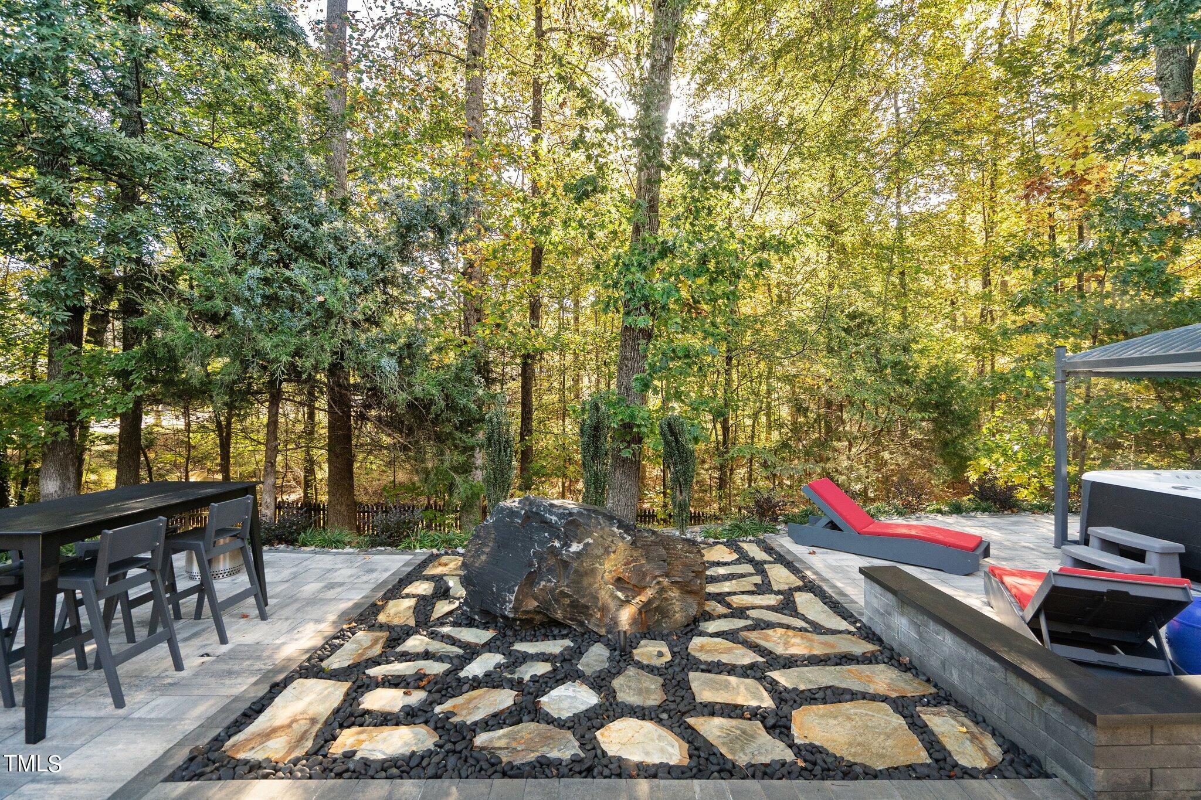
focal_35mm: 16
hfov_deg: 96.7
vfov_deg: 73.7
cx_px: 600
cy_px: 400
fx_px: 534
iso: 1600
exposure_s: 1/160
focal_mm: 16
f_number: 4
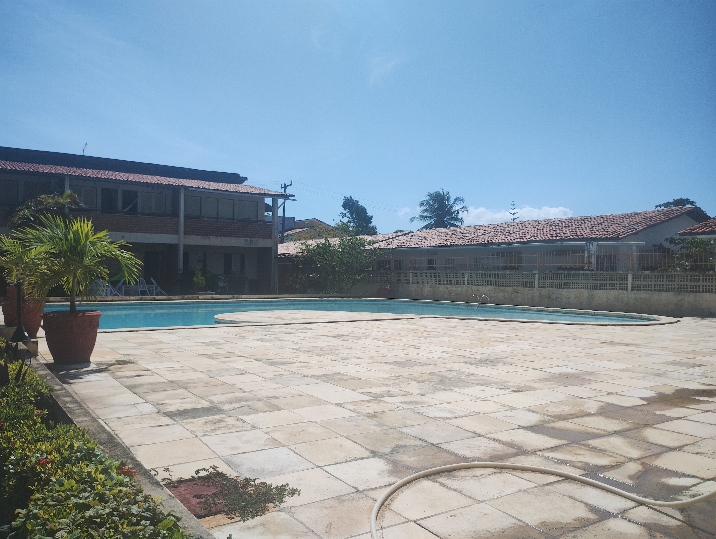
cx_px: 358
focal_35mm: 28
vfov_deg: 49.9
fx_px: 580
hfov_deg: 63.4
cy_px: 270
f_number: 1.8
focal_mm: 4.27
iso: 100
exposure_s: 1/982
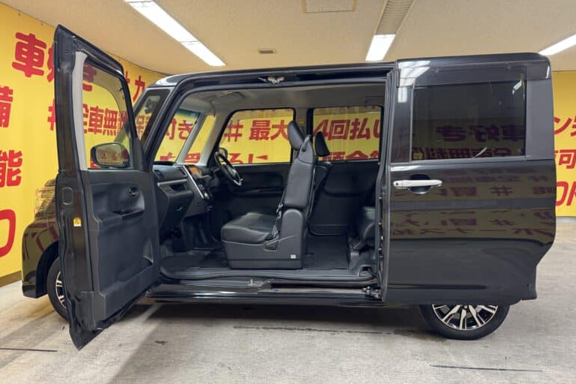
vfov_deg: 49.5
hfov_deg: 69.4
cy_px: 196
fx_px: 416
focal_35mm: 26
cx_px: 287
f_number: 1.78
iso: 160
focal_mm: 6.76
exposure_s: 1/50
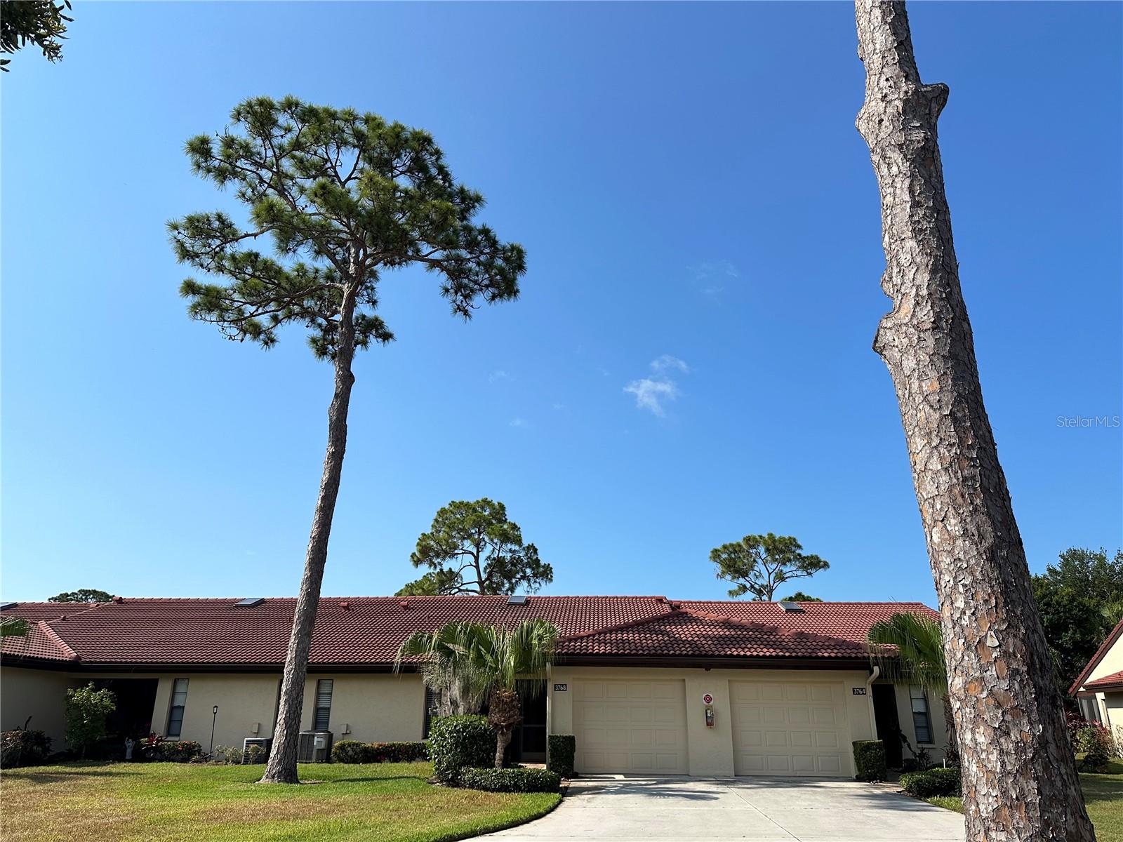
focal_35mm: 24
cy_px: 421
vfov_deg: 56.8
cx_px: 562
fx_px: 779
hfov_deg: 71.6
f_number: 1.78
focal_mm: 6.86
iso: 80
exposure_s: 1/5525
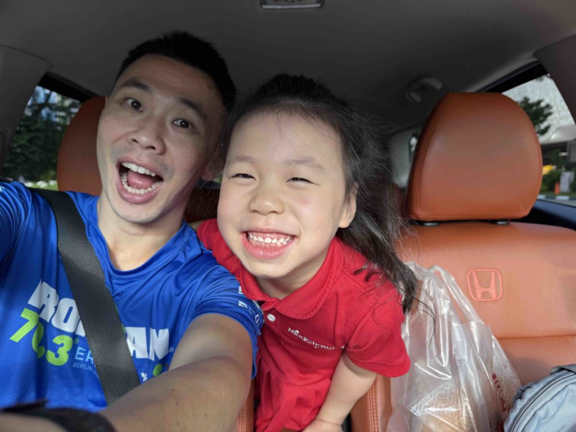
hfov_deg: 71.6
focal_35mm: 24
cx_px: 288
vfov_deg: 56.8
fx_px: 399
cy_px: 216
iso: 64
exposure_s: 1/233
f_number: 1.78
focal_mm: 6.76
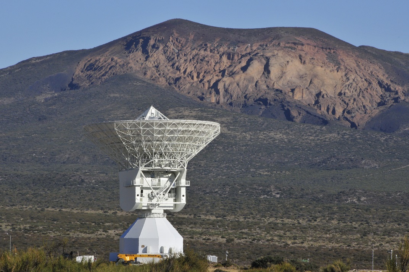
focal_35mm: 300
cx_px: 204
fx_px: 3404
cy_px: 136
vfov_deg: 4.6
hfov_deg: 6.9
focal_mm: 200
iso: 500
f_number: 25
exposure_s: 1/250
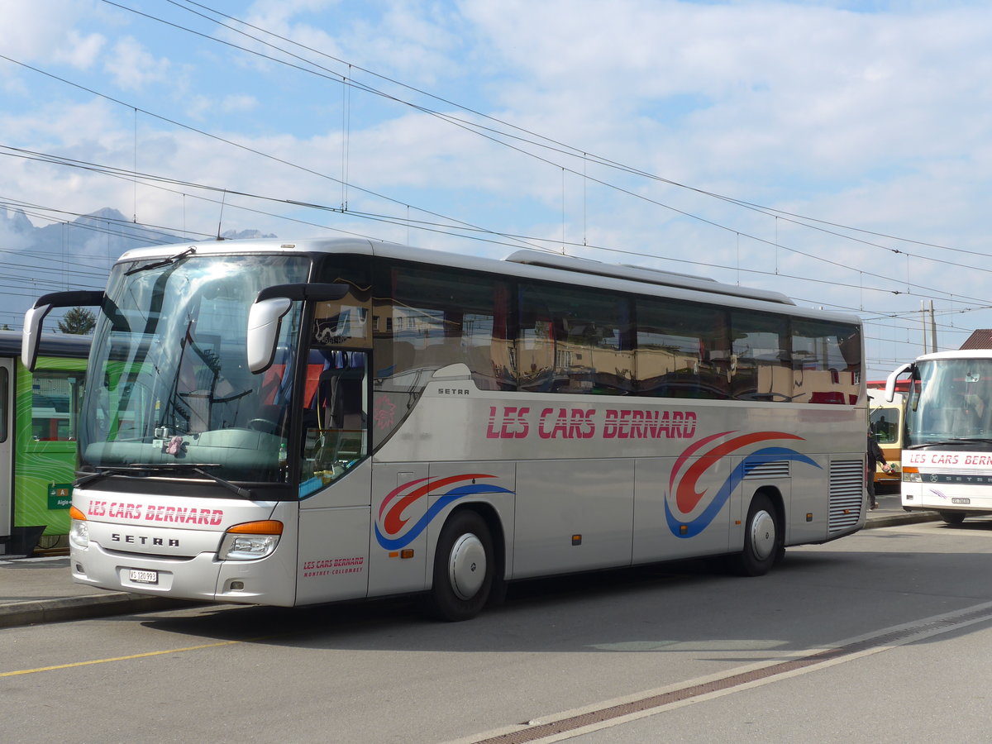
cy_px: 372
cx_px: 496
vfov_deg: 24.8
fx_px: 1691
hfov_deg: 32.7
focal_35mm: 59
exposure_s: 1/800
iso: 80
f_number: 3.5
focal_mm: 12
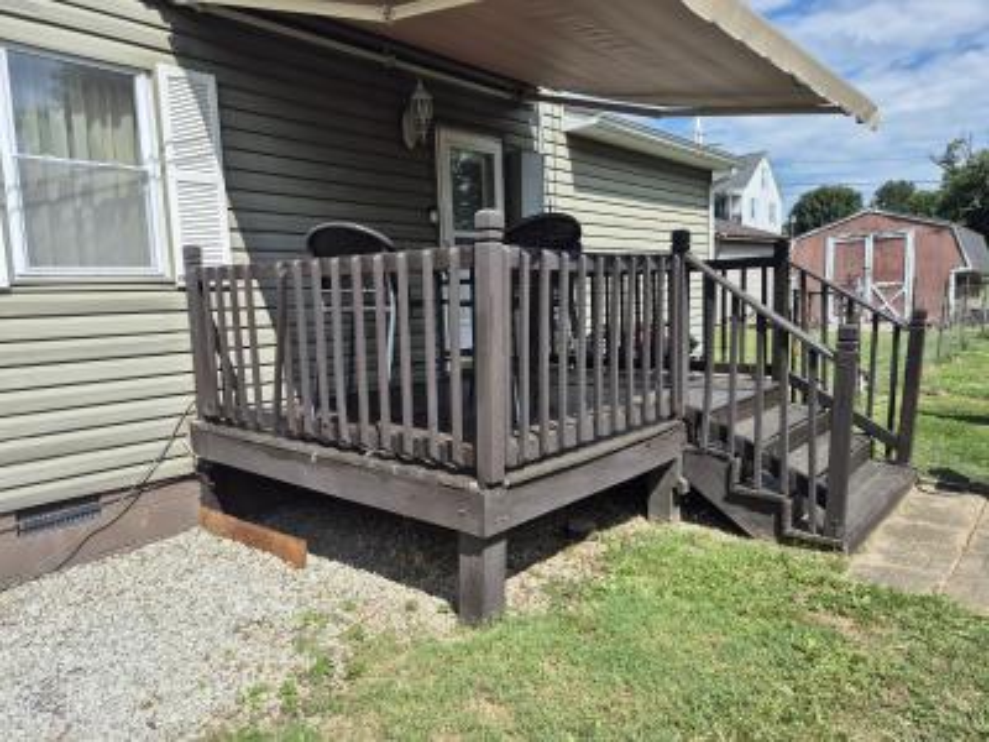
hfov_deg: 73.9
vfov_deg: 58.9
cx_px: 494
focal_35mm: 23
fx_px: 657
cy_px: 371
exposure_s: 1/1564
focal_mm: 5.4
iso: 25
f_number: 1.8
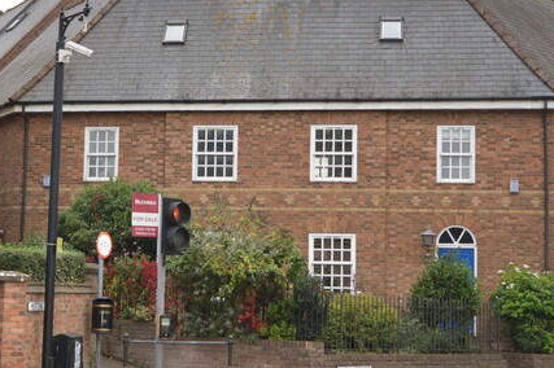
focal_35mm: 72
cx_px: 189
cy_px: 200
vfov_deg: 18.9
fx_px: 1107
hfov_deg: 27.9
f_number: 5.6
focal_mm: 20
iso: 280
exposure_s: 1/125
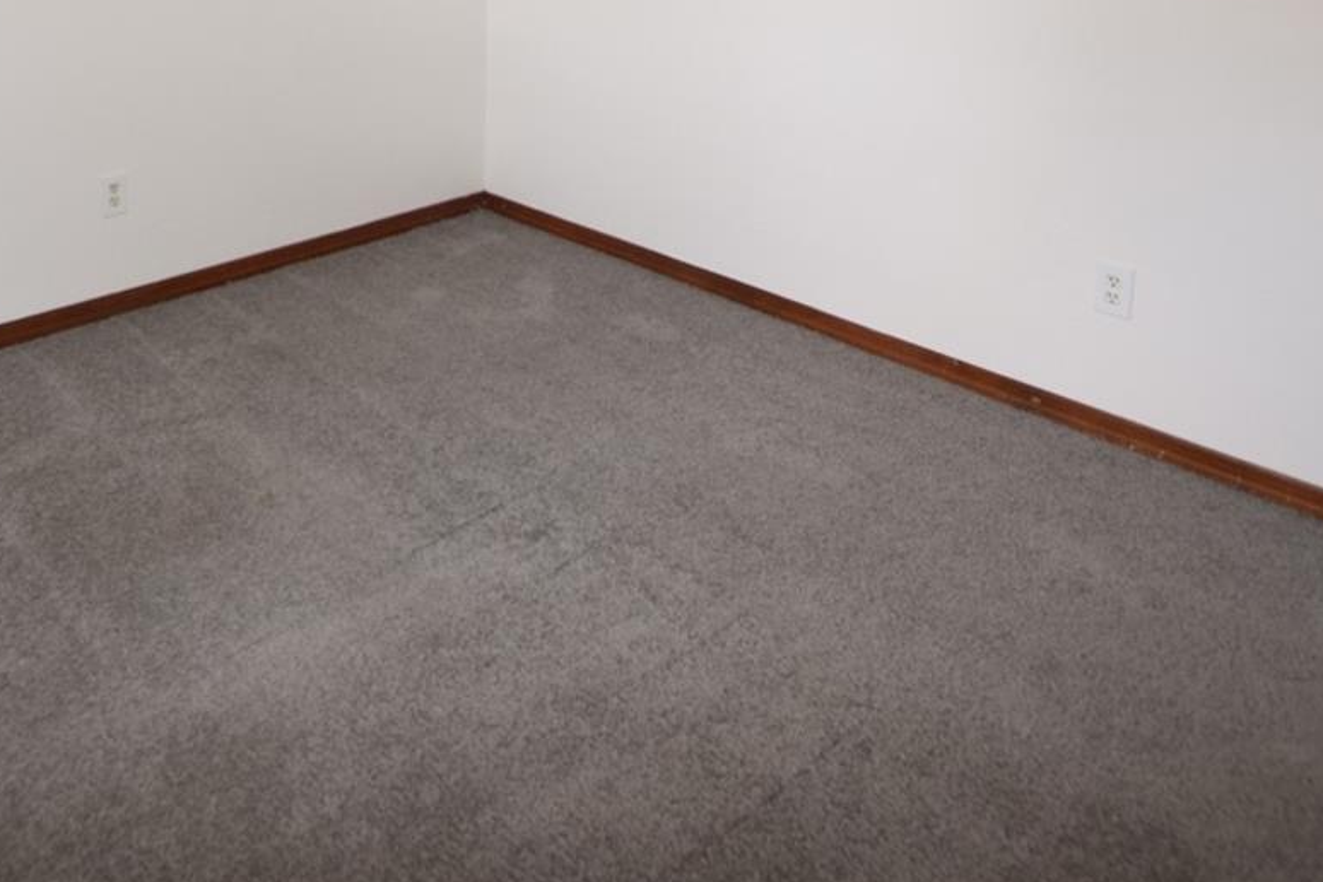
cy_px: 9
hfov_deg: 58.1
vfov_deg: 37.9
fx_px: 1139
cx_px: 385
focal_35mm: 31
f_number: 4.5
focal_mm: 10
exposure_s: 1/80
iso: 800
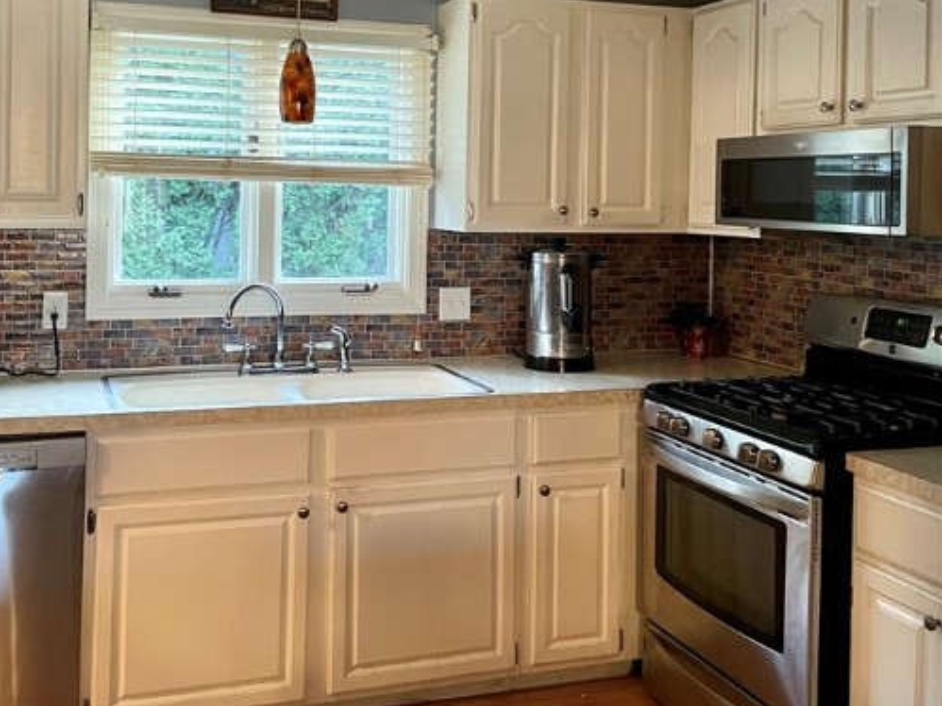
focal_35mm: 40
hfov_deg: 46.7
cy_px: 181
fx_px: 1088
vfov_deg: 35.2
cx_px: 400
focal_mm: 4.2
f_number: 1.6
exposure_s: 1/40
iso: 400
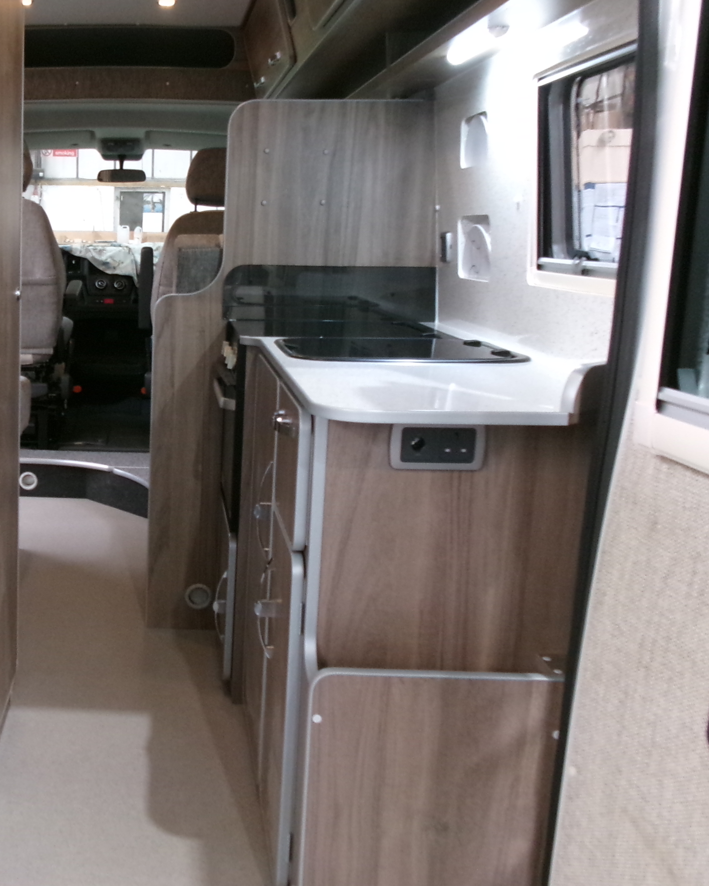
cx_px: 67
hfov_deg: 35.1
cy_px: 449
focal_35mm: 40
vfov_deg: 45.8
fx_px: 1049
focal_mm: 5.1
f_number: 3.9
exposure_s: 1/20
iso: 400
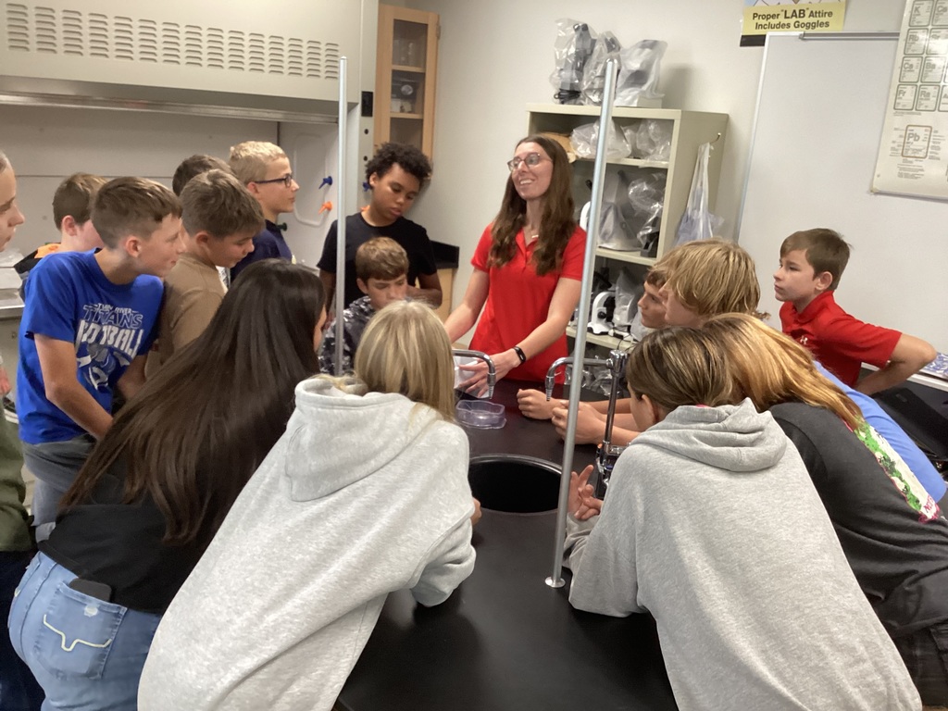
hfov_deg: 58.4
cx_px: 474
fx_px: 849
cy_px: 356
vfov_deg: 45.4
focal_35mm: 31
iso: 250
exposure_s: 1/60
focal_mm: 3.3
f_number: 2.4
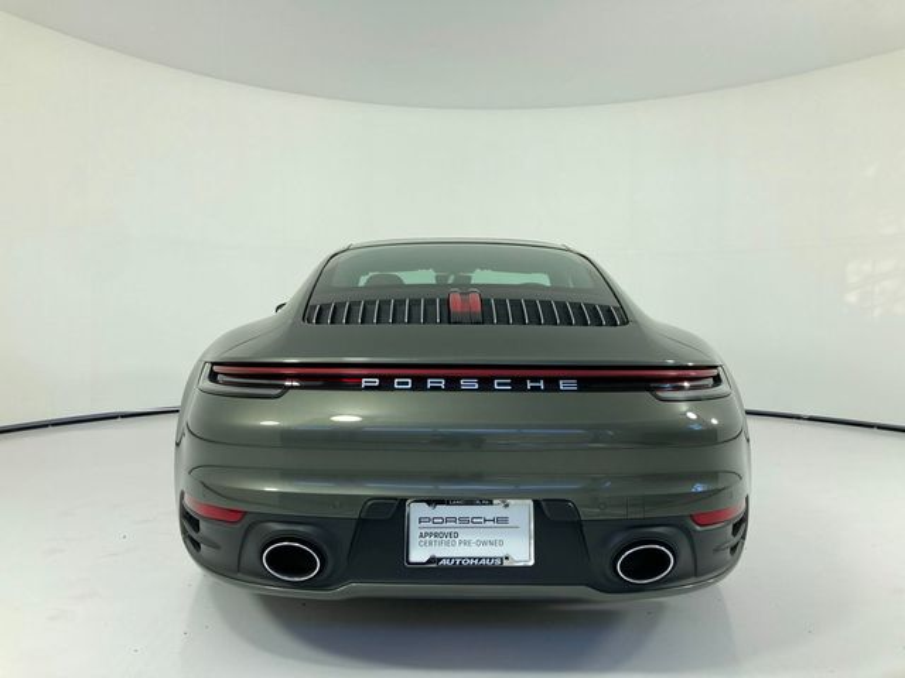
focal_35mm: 28
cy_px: 339
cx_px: 452
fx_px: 732
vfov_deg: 49.7
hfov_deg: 63.4
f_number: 1.8
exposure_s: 1/296
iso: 20
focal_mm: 3.99
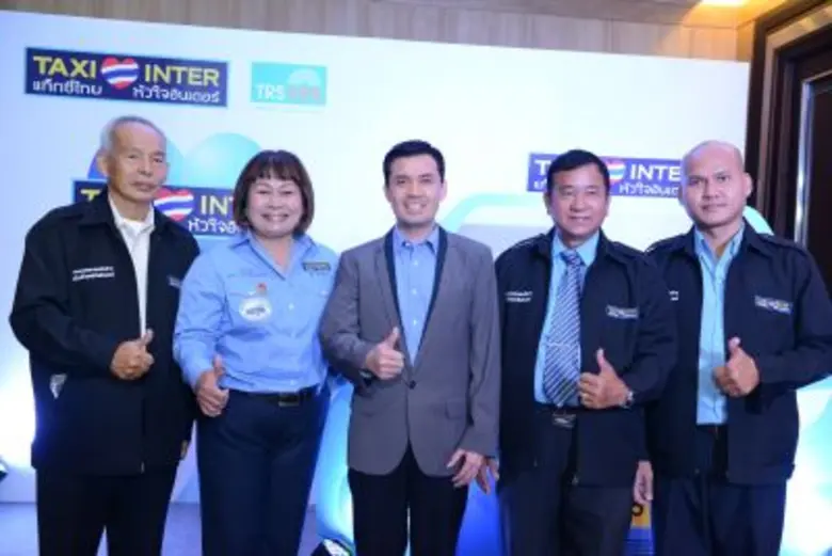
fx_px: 879
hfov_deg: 50.7
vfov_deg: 35.1
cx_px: 416
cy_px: 278
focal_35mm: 38
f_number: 4.5
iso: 1000
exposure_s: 1/100
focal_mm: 38
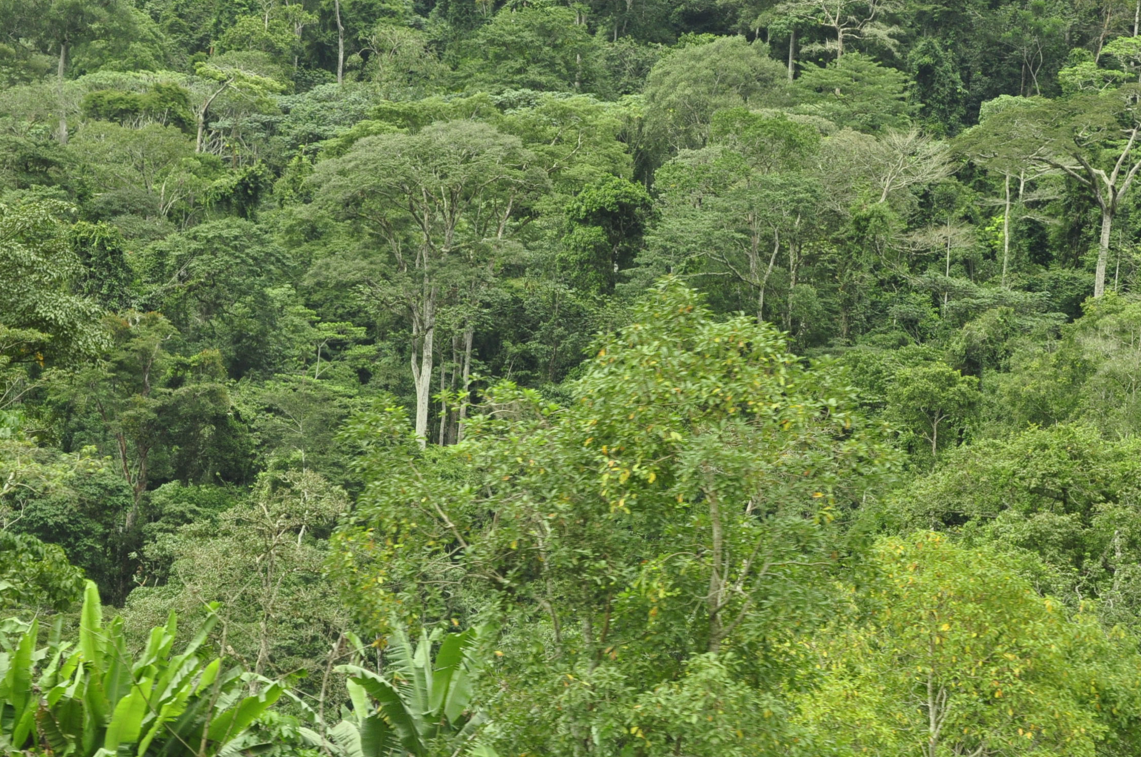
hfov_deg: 17.3
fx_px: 3758
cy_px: 432
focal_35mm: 119
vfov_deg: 11.5
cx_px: 672
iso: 640
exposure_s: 1/250
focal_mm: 55
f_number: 8
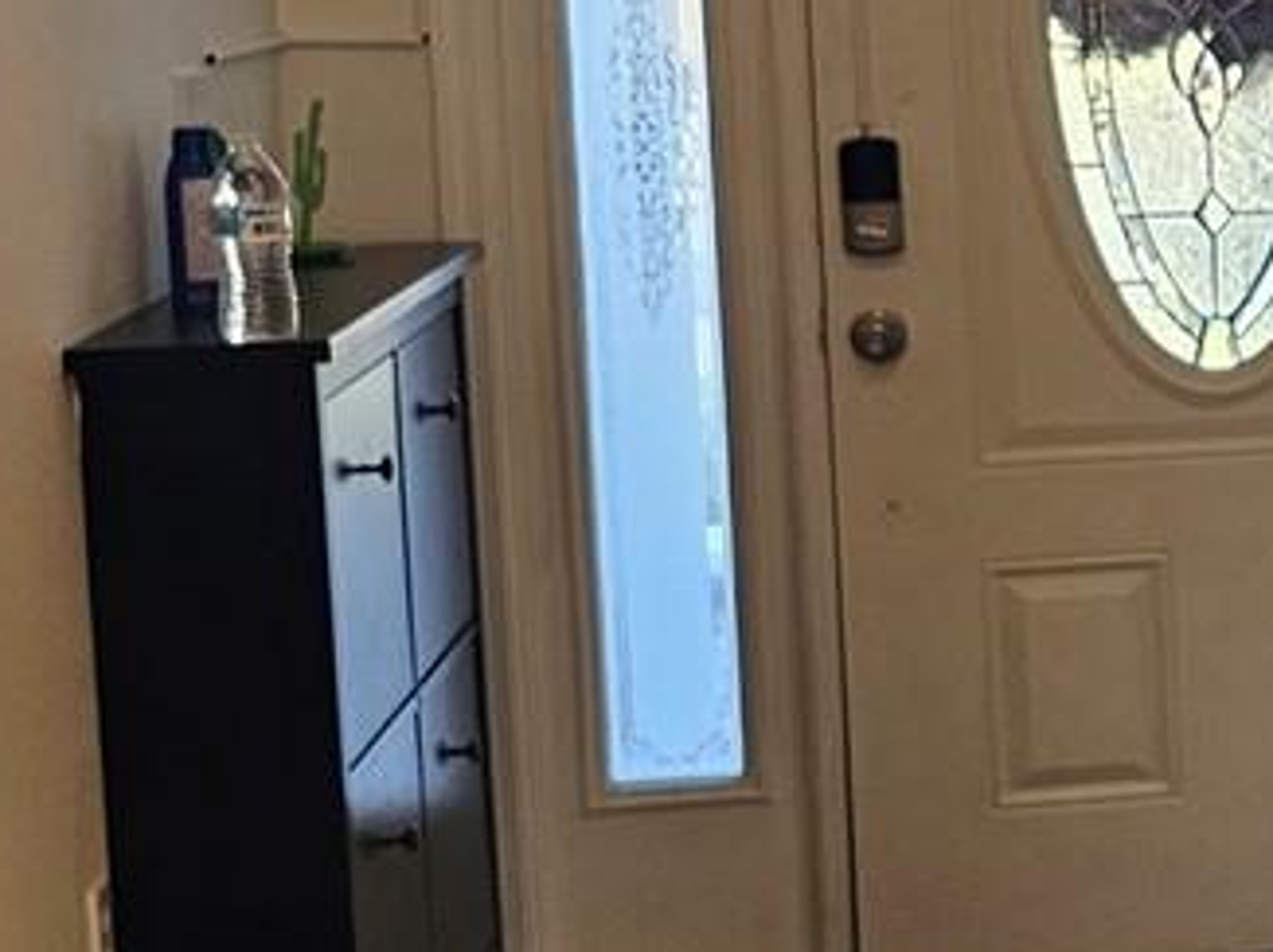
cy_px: 402
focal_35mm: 113
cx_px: 2823
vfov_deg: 13.1
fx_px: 4153
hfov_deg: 13.7
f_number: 1.7
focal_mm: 6.3
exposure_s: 1/120
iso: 100
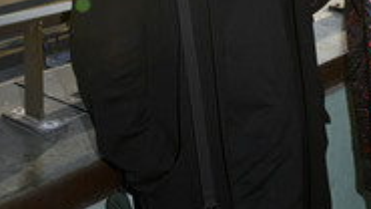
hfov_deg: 27.5
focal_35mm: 74
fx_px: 728
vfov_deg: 15.4
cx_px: 336
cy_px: -76
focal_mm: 29
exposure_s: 1/200
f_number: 13
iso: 400
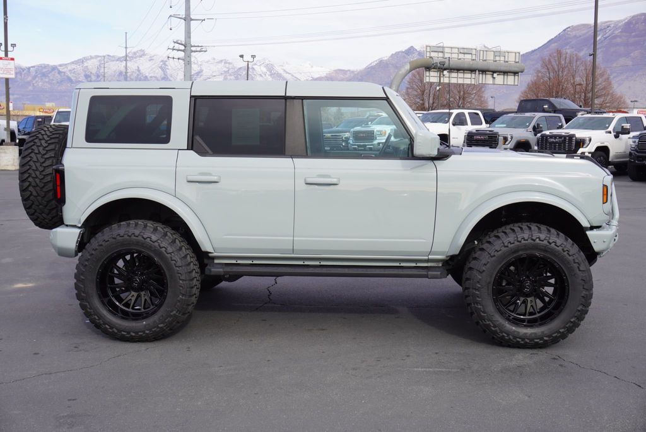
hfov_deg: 46.4
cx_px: 323
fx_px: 754
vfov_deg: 31.9
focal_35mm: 42
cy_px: 216
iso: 100
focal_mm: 28
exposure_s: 1/100
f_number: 8
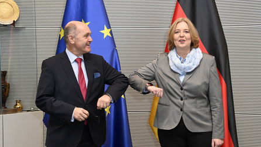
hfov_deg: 31.9
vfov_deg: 18.2
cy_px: 86
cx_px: 132
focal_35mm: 66
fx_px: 457
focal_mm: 62
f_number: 5.6
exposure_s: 1/250
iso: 6400
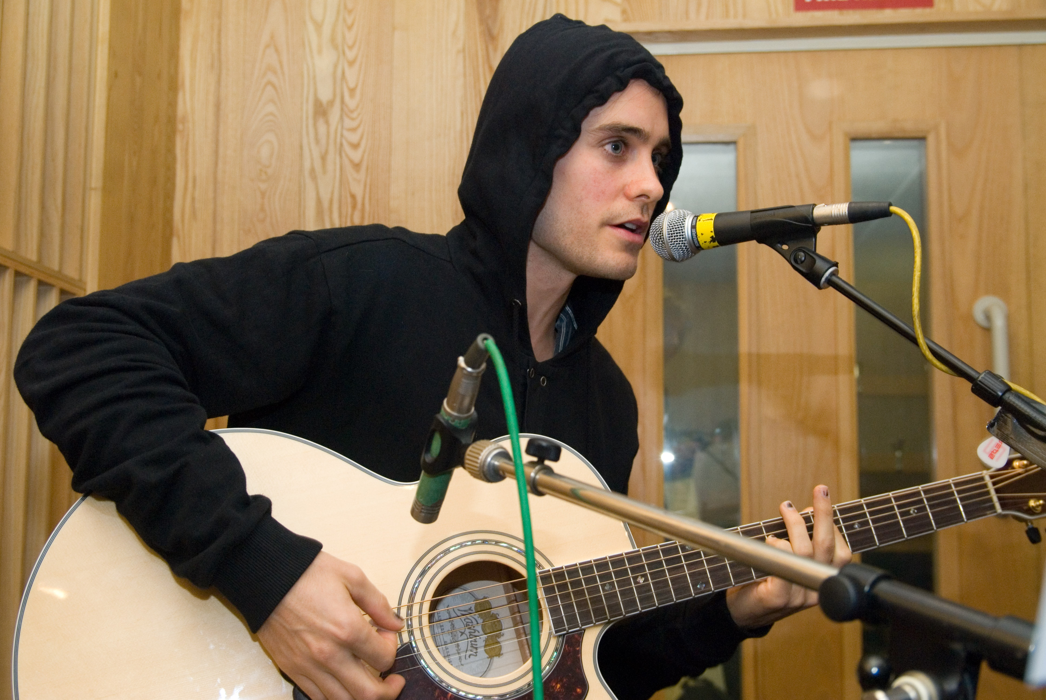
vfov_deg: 29.9
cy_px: 350
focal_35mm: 45
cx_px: 523
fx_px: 1309
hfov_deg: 43.6
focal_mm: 30
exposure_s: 1/50
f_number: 4
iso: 200
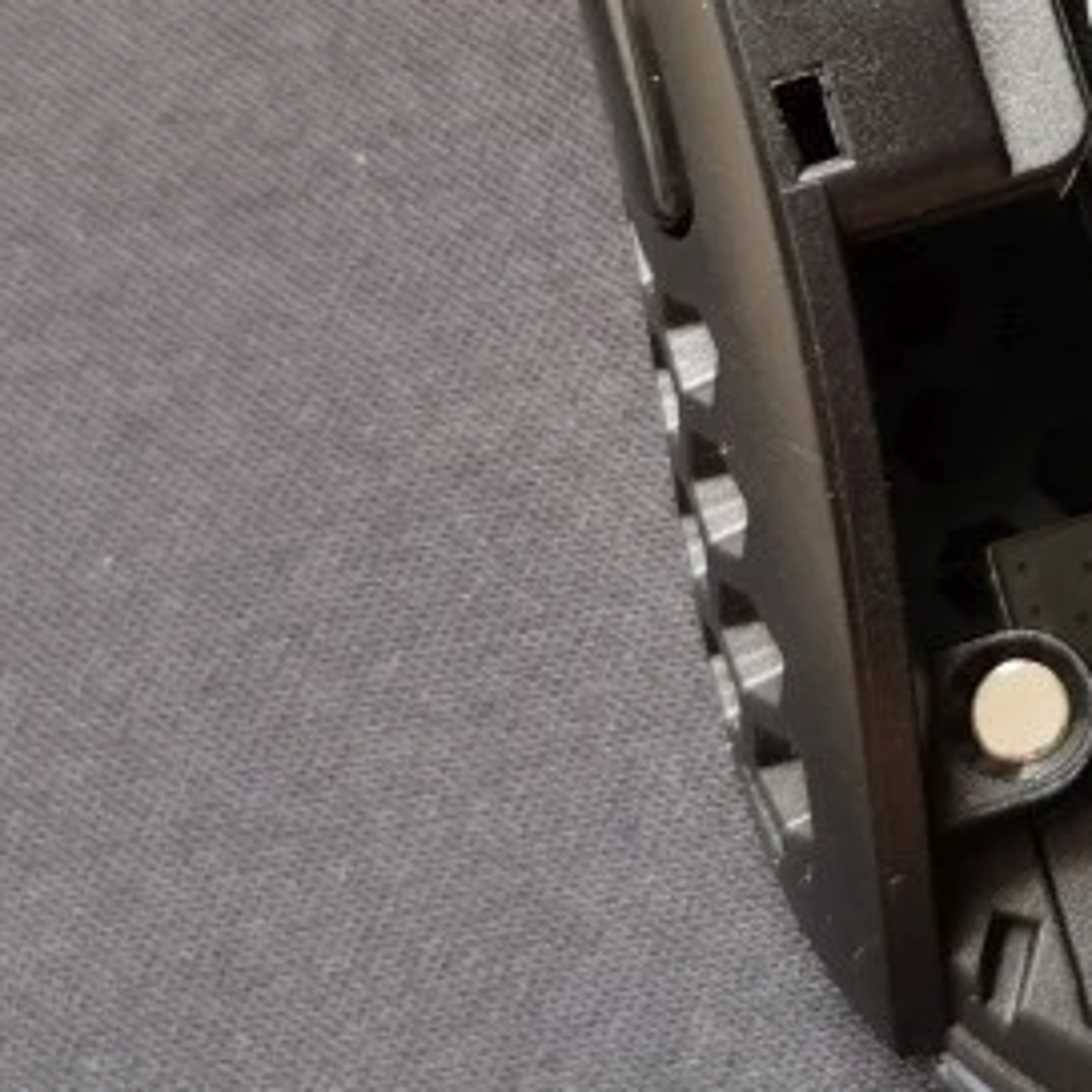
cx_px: 1313
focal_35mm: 104
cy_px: 64
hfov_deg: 16.1
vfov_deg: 16.5
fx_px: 3712
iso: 50
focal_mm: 5.56
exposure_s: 1/134
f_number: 1.6
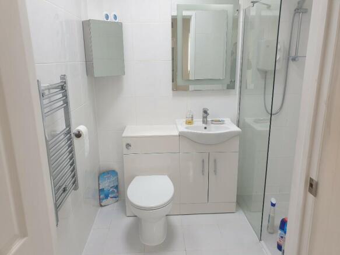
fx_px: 255
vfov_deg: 53.0
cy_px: 128
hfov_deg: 67.3
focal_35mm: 26
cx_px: 170
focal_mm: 4.3
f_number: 2.4
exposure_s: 1/100
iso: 80
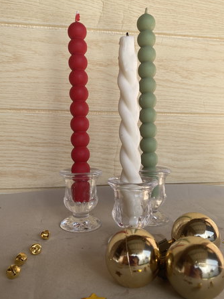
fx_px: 268
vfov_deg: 58.3
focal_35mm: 31
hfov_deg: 45.4
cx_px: 108
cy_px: 143
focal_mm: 4.25
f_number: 1.8
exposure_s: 1/890
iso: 32
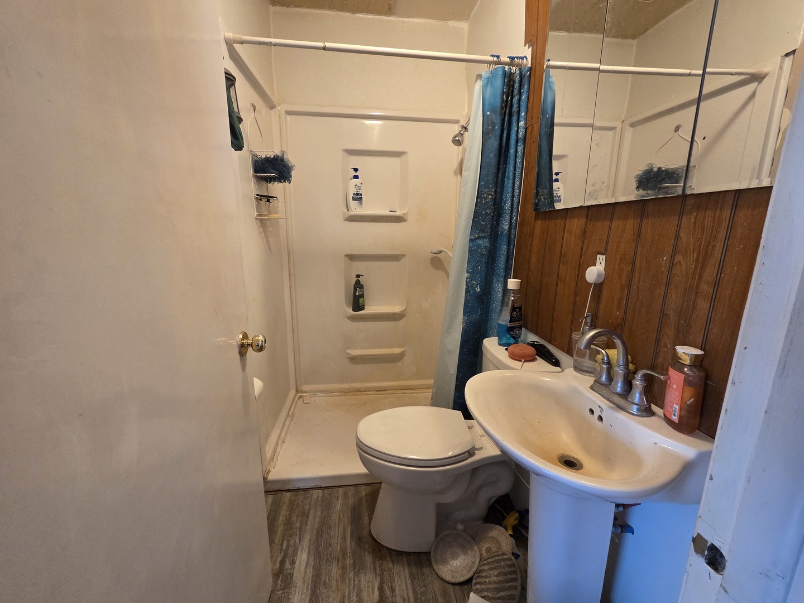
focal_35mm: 13
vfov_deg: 89.9
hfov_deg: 106.2
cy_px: 302
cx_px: 402
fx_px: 302
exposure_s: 1/60
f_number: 2.2
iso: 500
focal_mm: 2.2
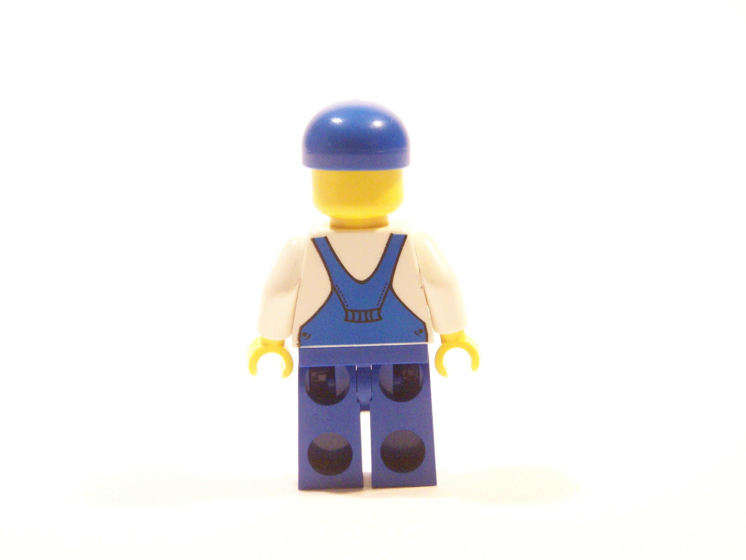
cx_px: 373
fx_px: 2521
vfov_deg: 12.7
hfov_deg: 16.8
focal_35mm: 117
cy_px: 280
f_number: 3.2
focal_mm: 19.4
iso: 400
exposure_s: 1/30
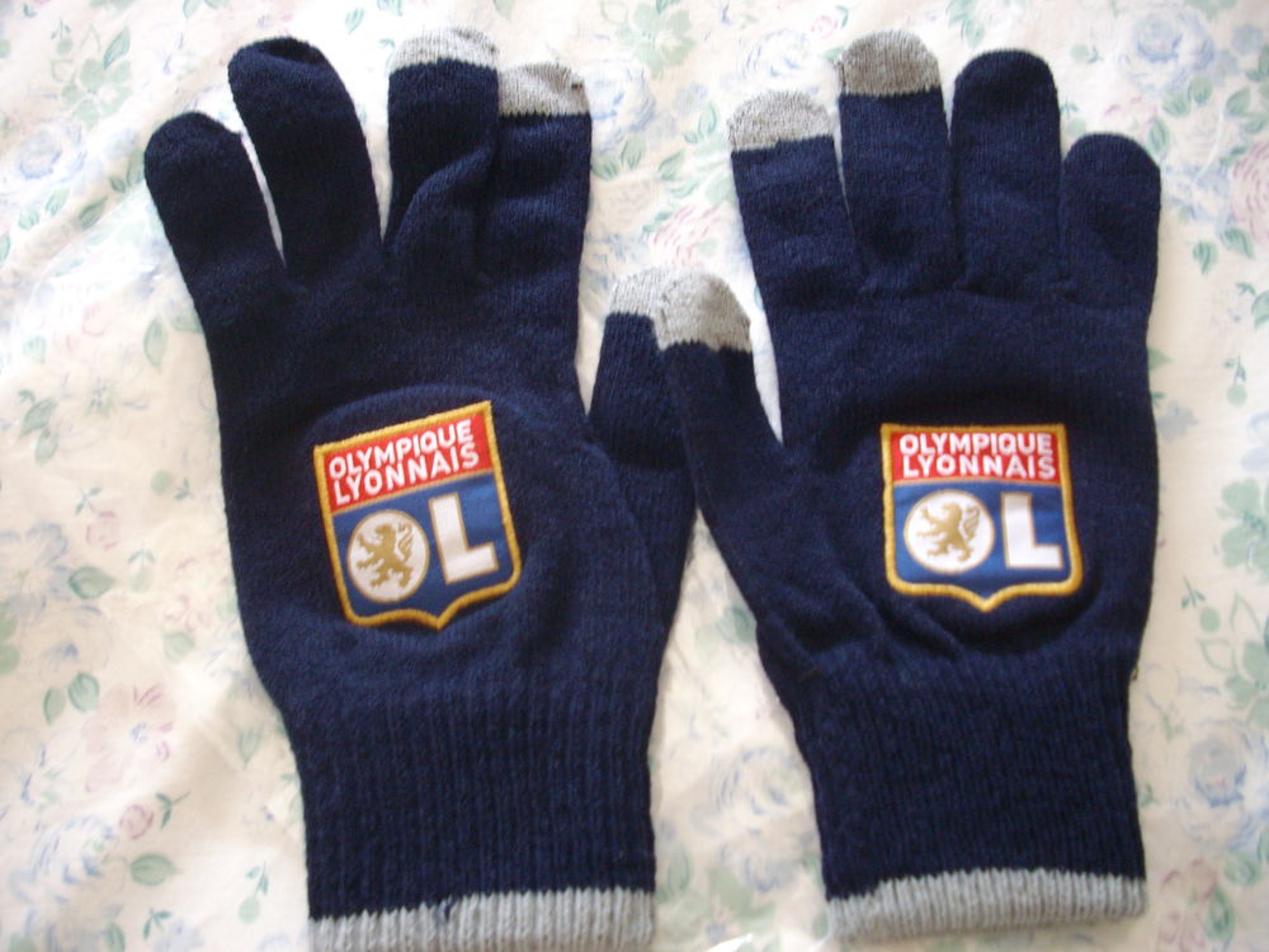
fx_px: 1356
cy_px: 476
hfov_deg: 50.1
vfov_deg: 38.7
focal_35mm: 37
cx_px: 634
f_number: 2.8
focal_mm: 6.2
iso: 189
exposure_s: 1/50
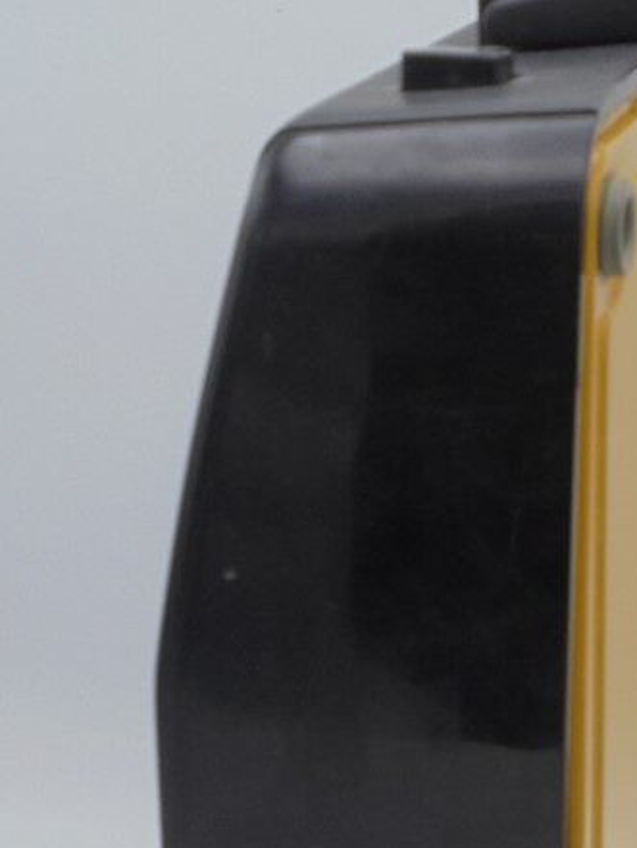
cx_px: 573
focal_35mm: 100
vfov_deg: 19.3
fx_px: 2452
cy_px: 740
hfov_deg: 14.6
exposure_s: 1/30
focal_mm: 8.9
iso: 100
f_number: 4.8
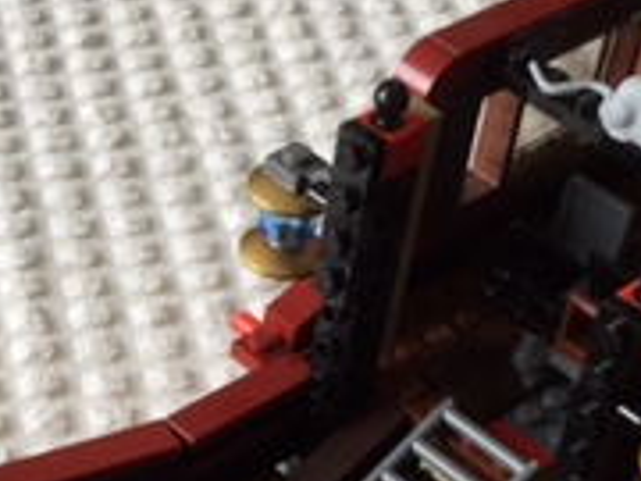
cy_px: 723
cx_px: 167
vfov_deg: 13.5
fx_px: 1907
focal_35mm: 103
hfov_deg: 19.0
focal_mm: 4.15
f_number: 2.2
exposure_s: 1/120
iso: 40
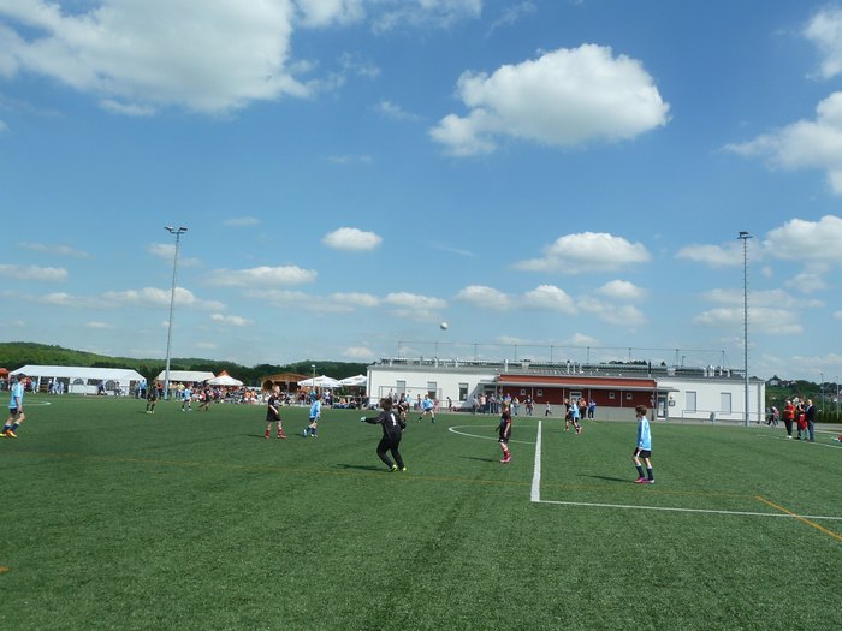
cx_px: 421
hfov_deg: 60.0
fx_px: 730
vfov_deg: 46.8
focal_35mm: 30
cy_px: 316
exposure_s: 1/500
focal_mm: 5
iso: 80
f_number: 5
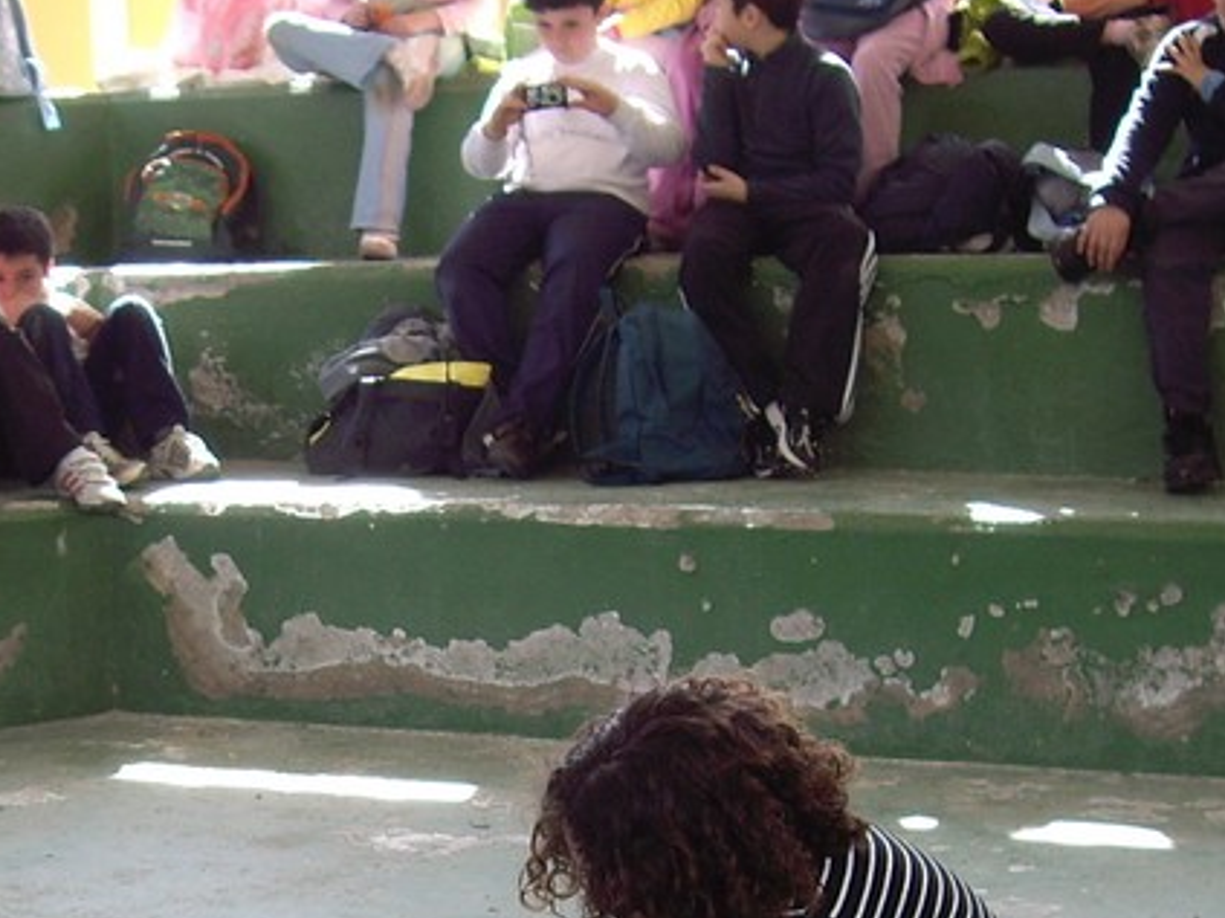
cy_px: 825
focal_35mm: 92
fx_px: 3255
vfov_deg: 15.9
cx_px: 321
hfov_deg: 21.2
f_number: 4.3
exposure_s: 1/125
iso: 64
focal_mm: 6.2
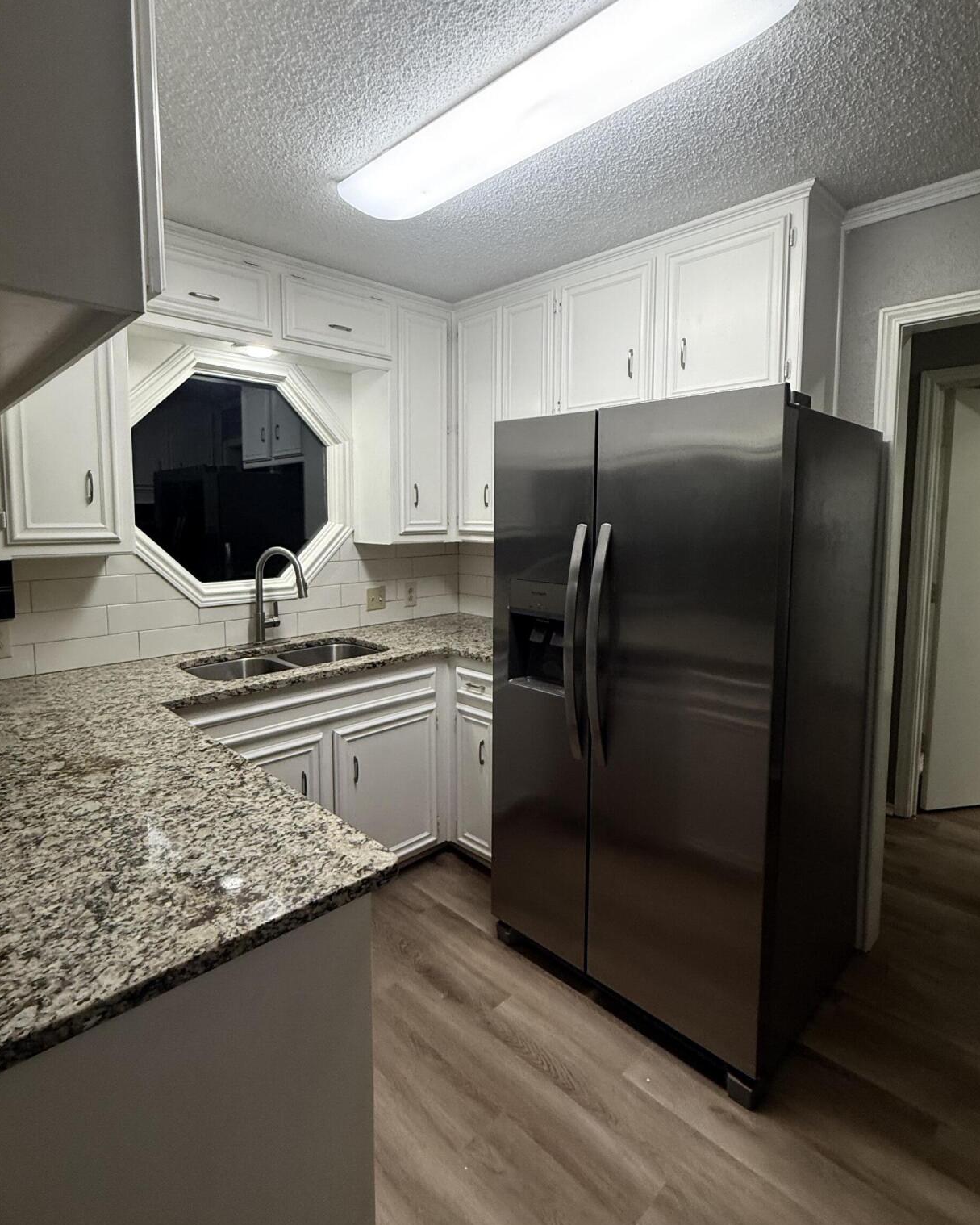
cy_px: 571
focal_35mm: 18
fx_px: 652
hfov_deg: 73.8
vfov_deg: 86.2
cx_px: 483
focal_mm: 2.22
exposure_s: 1/120
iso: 200
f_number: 2.2
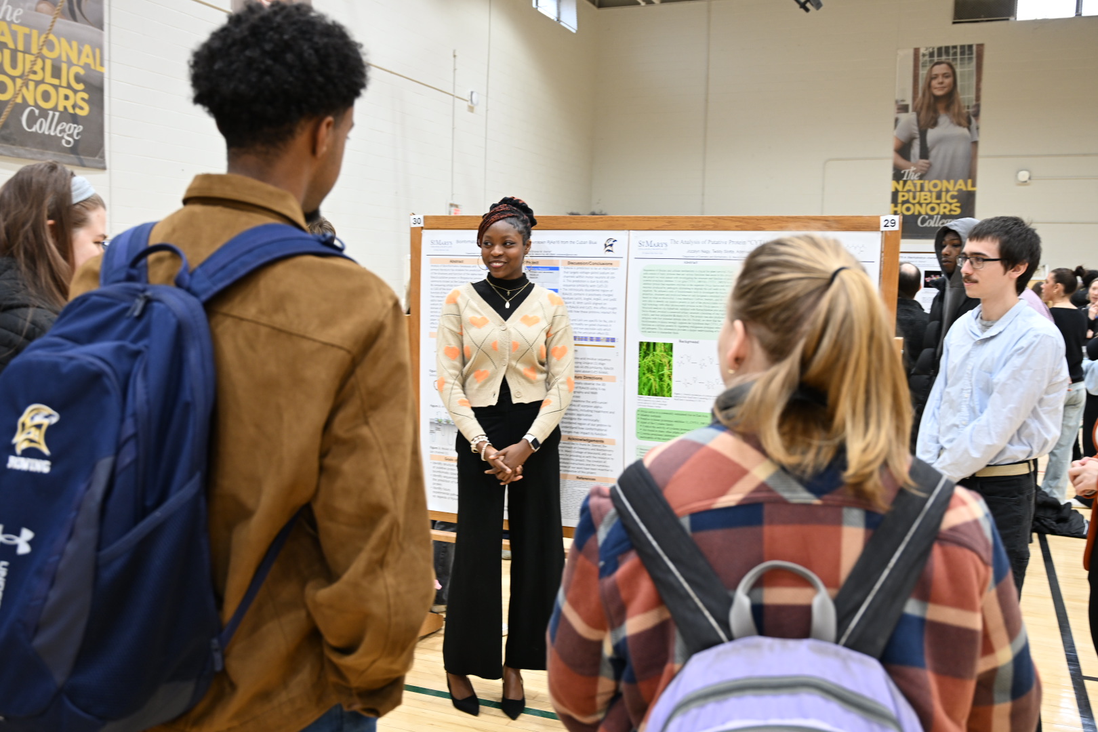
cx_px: 549
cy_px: 366
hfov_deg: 55.1
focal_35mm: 34
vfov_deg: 38.4
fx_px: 1052
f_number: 4.5
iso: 800
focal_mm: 34.5
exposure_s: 1/50
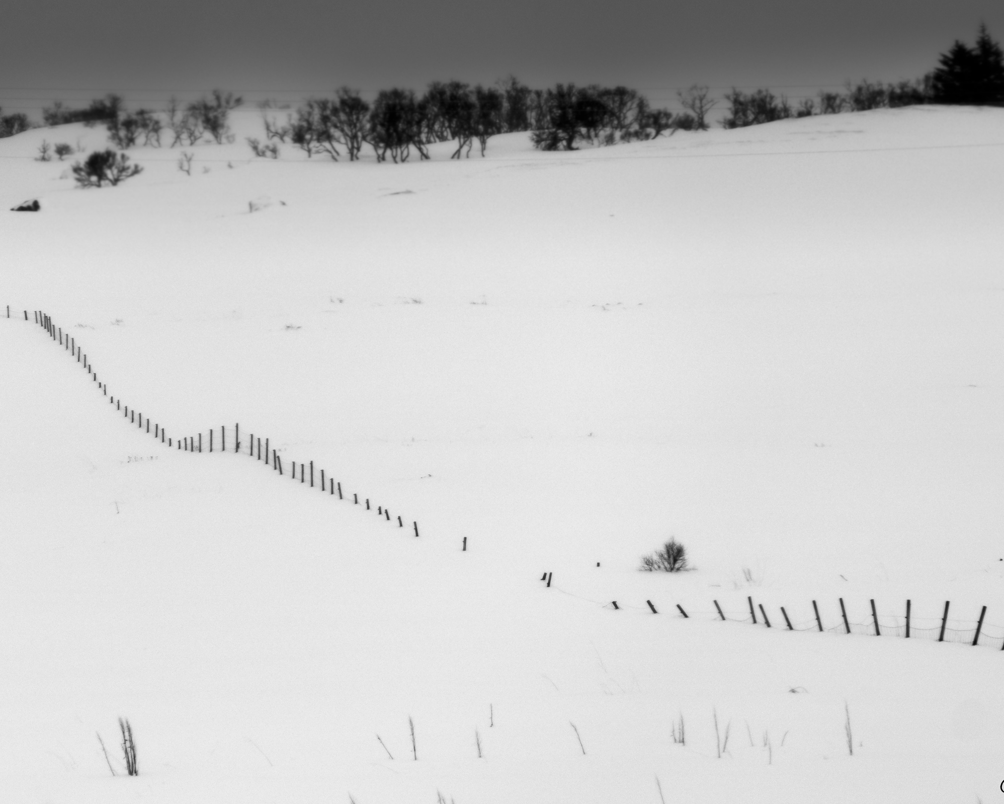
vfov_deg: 19.4
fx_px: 2348
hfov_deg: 24.1
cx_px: 601
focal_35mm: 79
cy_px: 402
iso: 200
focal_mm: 70
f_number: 4
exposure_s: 1/1600
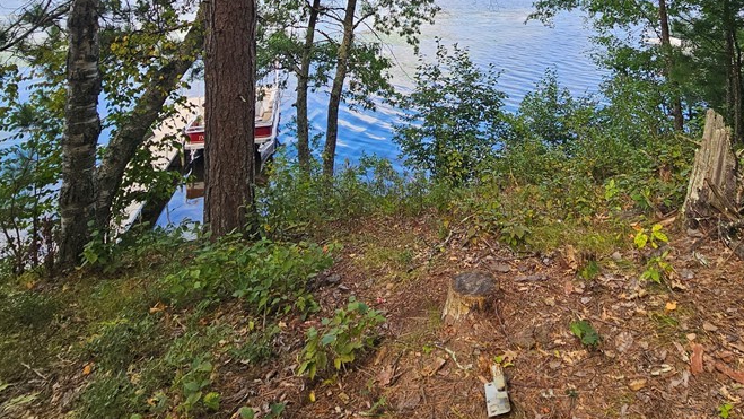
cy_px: -10
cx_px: 441
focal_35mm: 22
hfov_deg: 80.4
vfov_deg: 43.3
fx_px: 434
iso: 50
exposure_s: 1/501
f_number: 2.2
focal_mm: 2.2
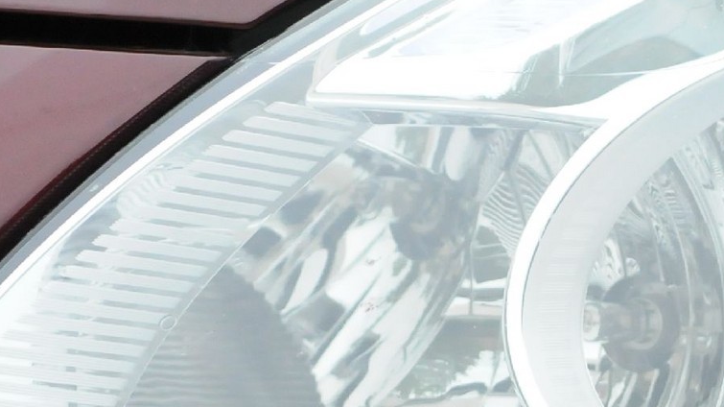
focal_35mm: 416
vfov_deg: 2.9
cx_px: 689
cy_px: 129
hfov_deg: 5.2
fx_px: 7983
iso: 2000
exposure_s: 1/640
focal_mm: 80
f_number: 5.6
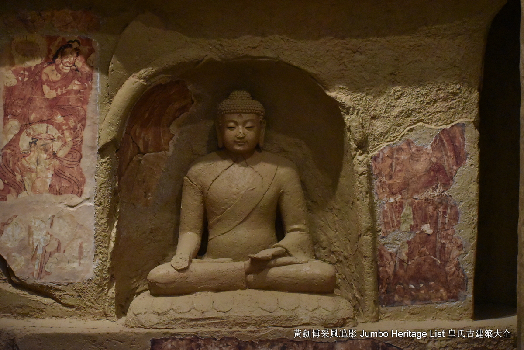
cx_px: 262
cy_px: 175
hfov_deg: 19.4
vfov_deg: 13.1
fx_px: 1529
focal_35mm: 105
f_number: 4.5
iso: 6400
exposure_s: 1/125
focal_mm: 70
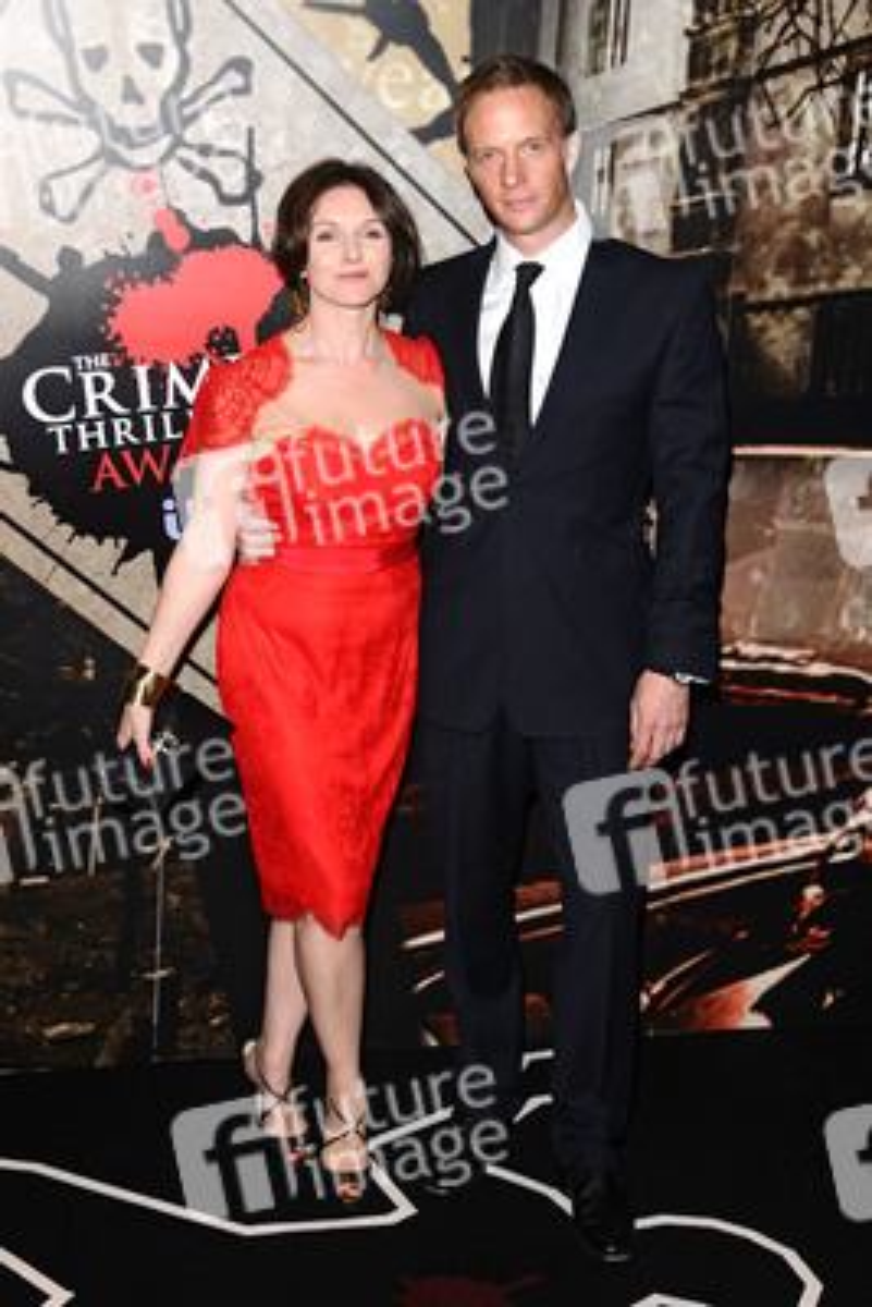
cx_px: 436
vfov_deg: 42.3
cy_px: 654
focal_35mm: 46
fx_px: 1688
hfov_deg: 29.0
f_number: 4.5
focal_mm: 31
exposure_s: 1/200
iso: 320
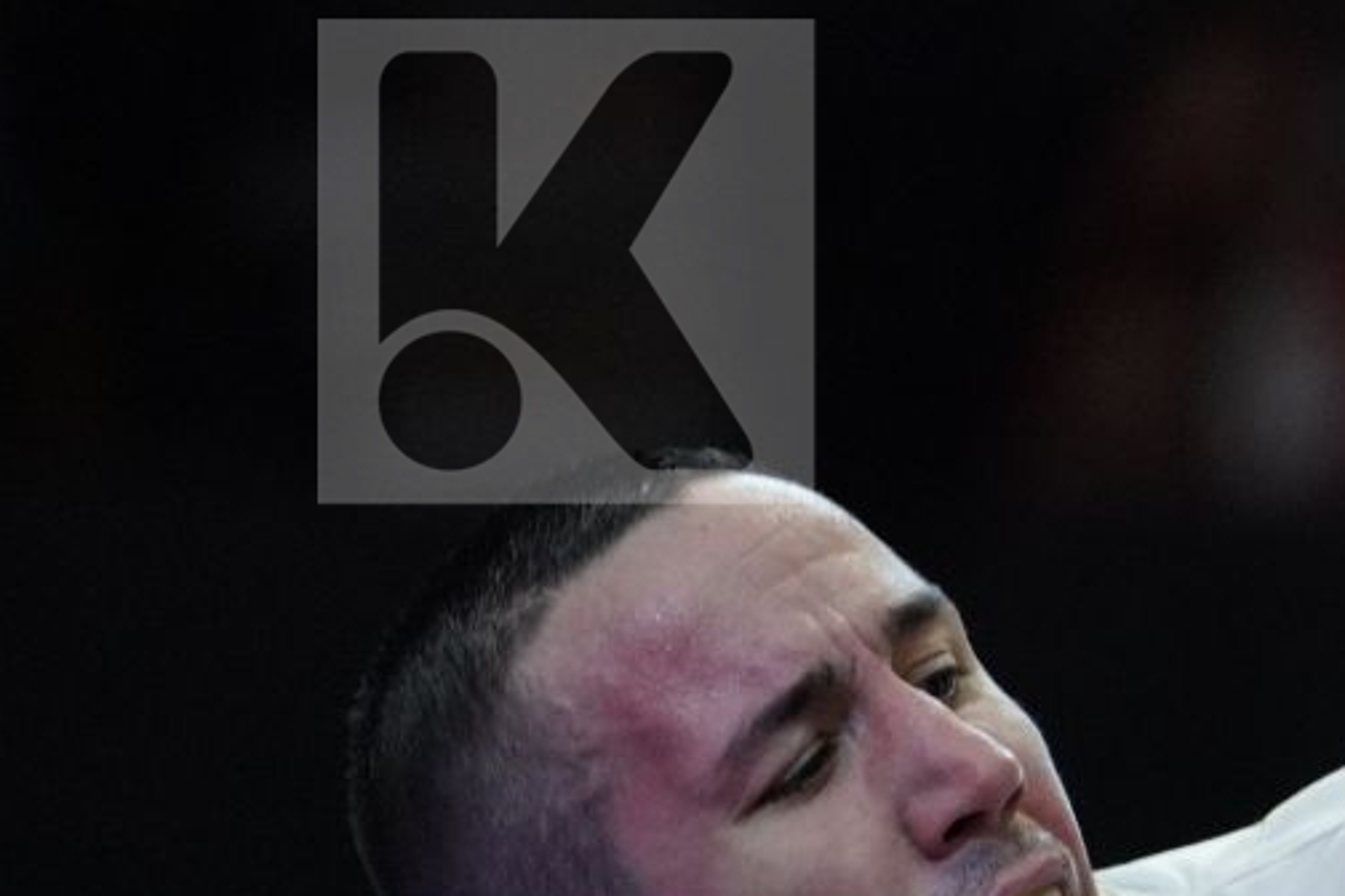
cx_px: 2375
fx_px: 26674
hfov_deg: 2.9
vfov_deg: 1.9
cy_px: 1205
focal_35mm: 714
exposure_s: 1/1000
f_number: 2.8
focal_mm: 200
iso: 4000
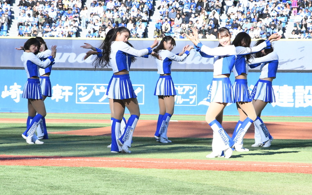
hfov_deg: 8.8
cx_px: 156
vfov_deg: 5.5
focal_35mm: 238
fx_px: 2020
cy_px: 99
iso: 5000
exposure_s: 1/1000
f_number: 20
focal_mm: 155
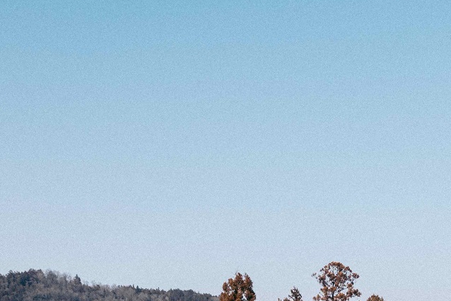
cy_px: 461
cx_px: 283
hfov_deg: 29.1
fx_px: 864
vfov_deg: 17.6
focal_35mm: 69
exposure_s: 1/100
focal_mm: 8.38
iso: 200
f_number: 2.8
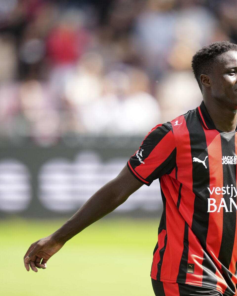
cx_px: 170
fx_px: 5260
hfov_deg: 2.6
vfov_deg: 3.2
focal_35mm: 600
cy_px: 141
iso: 800
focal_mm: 400
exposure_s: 1/3200
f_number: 2.8
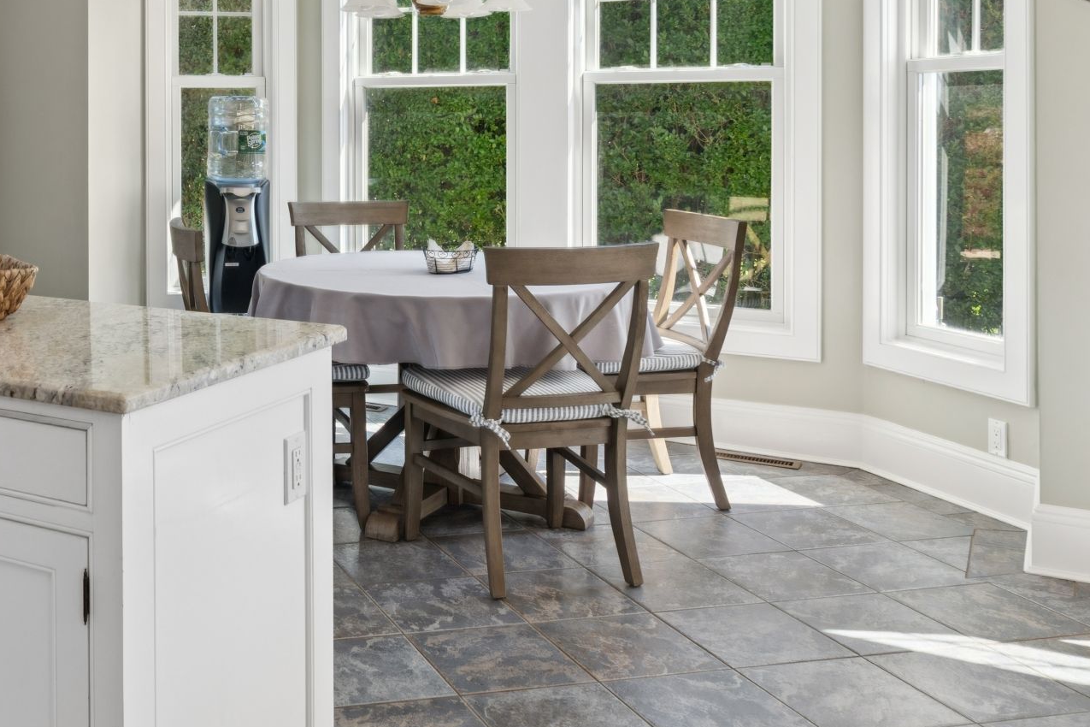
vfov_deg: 32.4
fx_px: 1211
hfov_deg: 44.9
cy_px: 138
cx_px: 150
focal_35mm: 40
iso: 125
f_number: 8
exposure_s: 1/30
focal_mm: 17
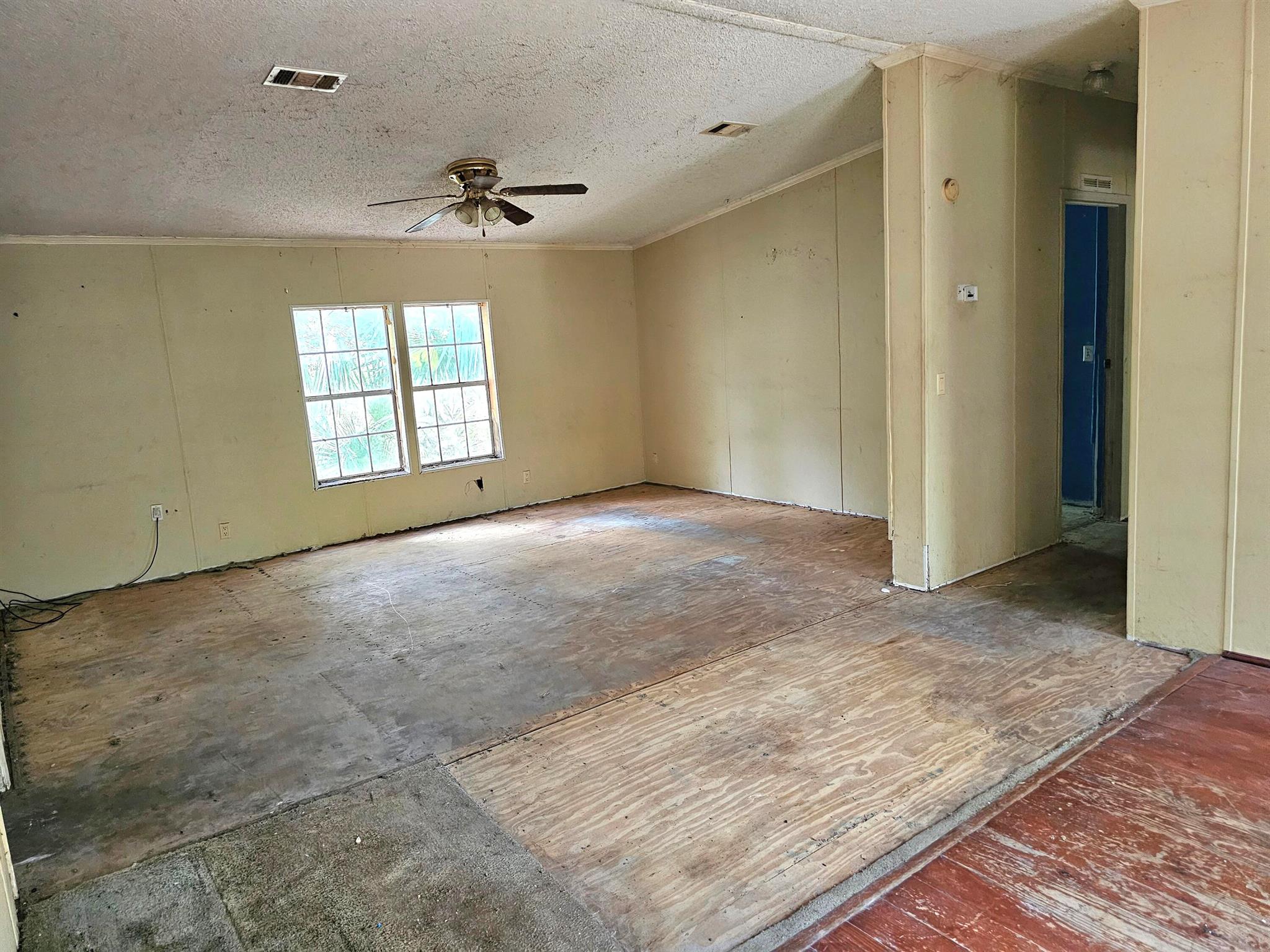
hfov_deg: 73.9
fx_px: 844
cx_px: 635
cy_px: 476
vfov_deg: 58.9
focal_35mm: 23
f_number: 1.7
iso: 1000
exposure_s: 1/120
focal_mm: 6.3
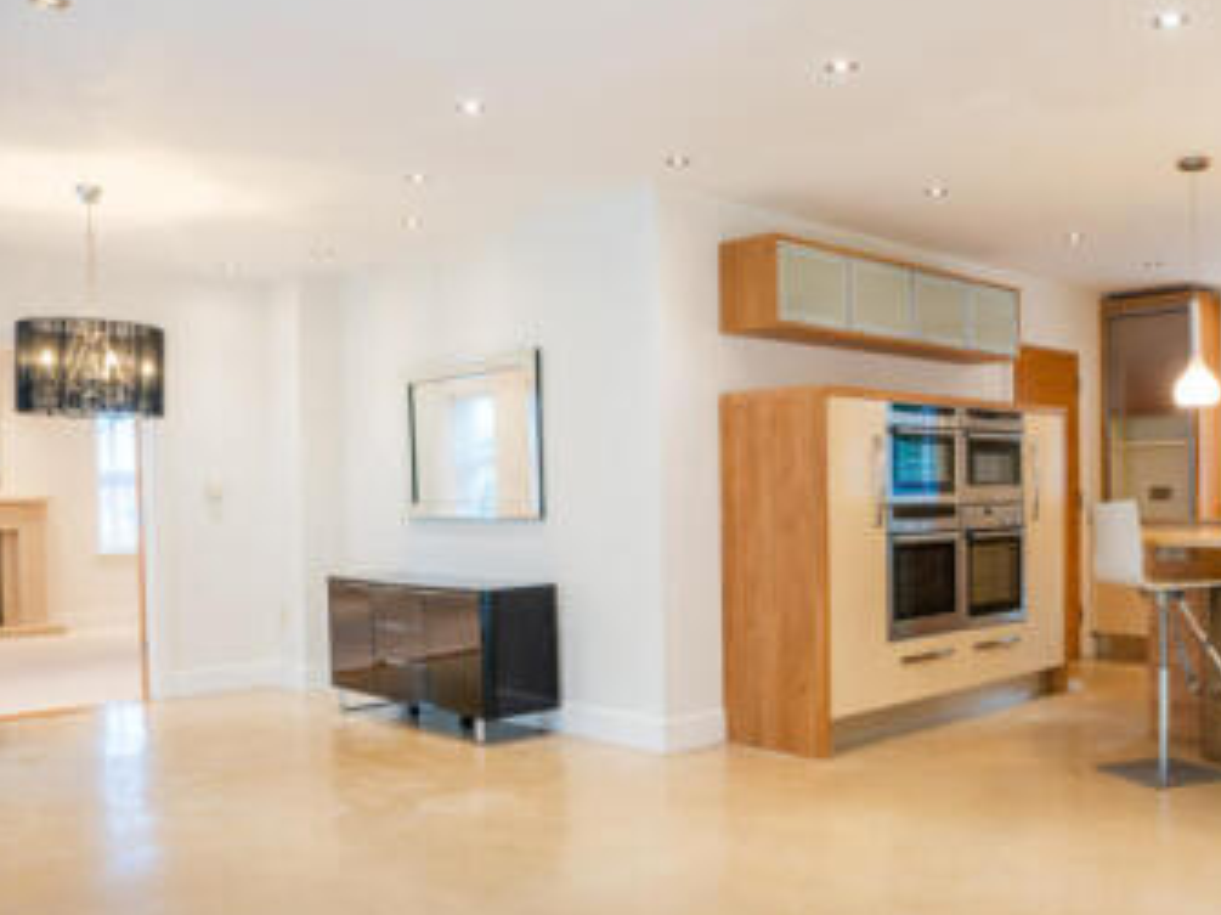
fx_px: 1128
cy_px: 534
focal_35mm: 32
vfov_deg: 44.0
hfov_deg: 56.3
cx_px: 745
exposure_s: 1/2.5
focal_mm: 17
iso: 250
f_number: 11
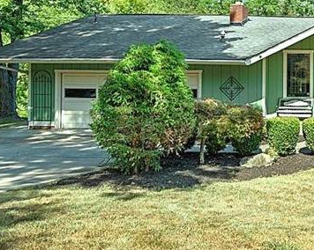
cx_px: 343
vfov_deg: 32.7
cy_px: 44
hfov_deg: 35.7
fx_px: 412
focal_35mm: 44
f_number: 8
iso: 400
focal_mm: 15.5
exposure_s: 1/1250
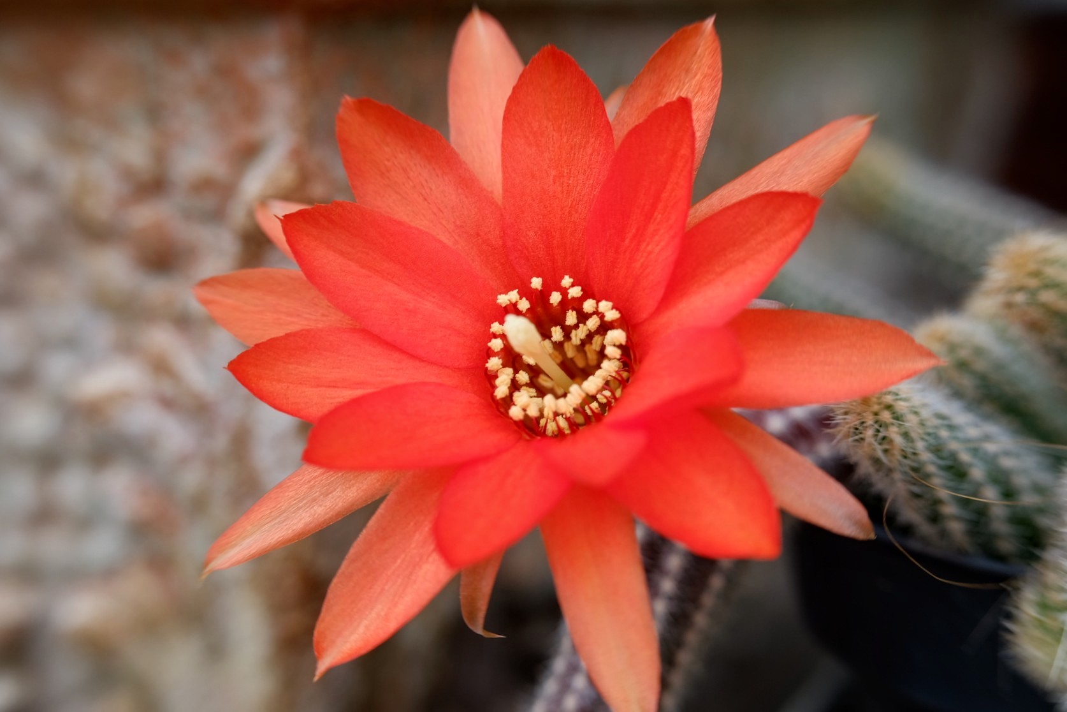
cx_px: 534
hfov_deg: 37.5
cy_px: 356
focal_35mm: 53
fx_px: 1571
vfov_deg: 25.5
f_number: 5
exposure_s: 1/160
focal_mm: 35
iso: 200
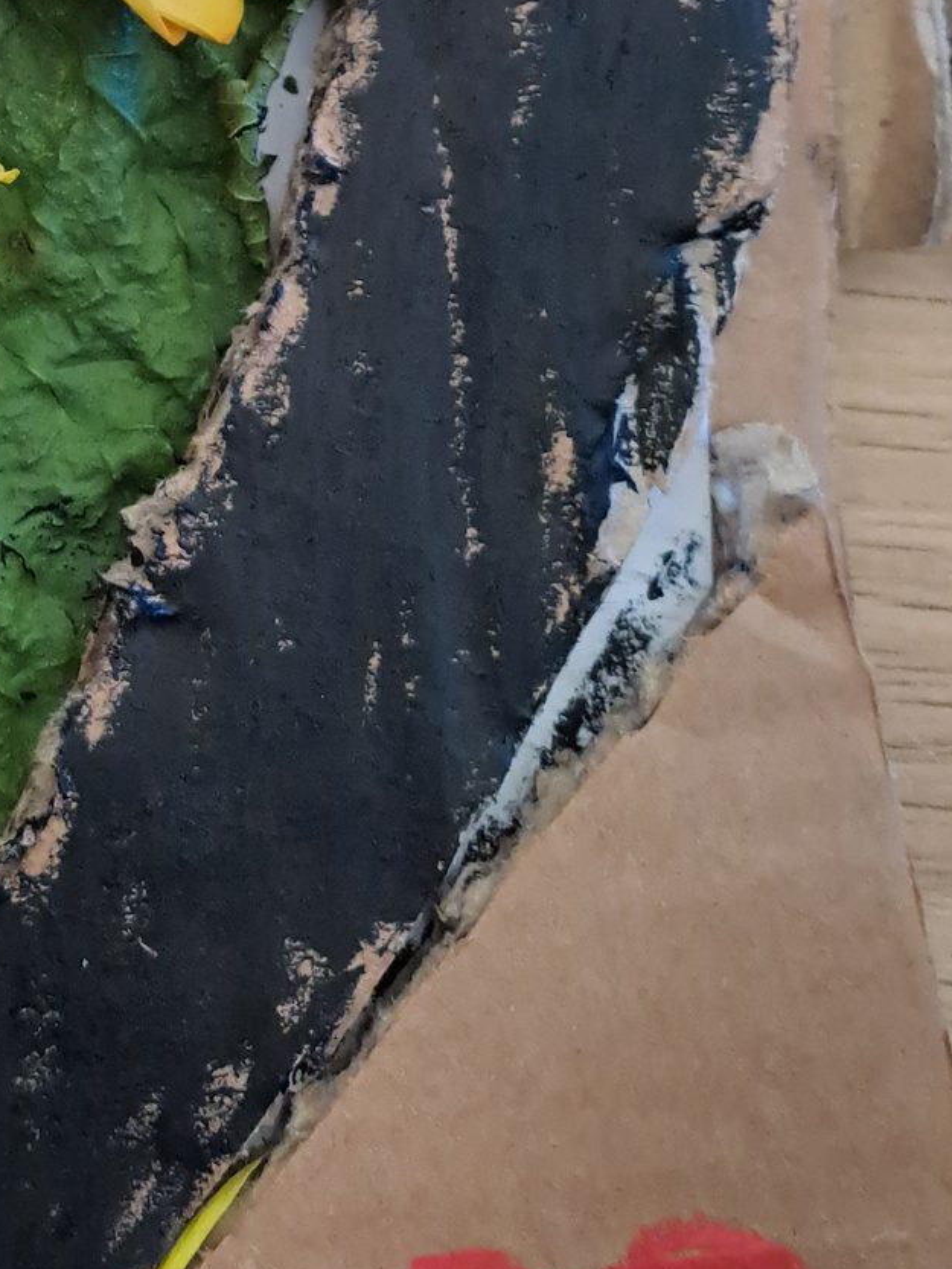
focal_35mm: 96
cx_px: -678
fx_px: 3519
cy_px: -126
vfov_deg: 19.6
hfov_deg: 13.9
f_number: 1.8
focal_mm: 4.65
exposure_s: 1/60
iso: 100
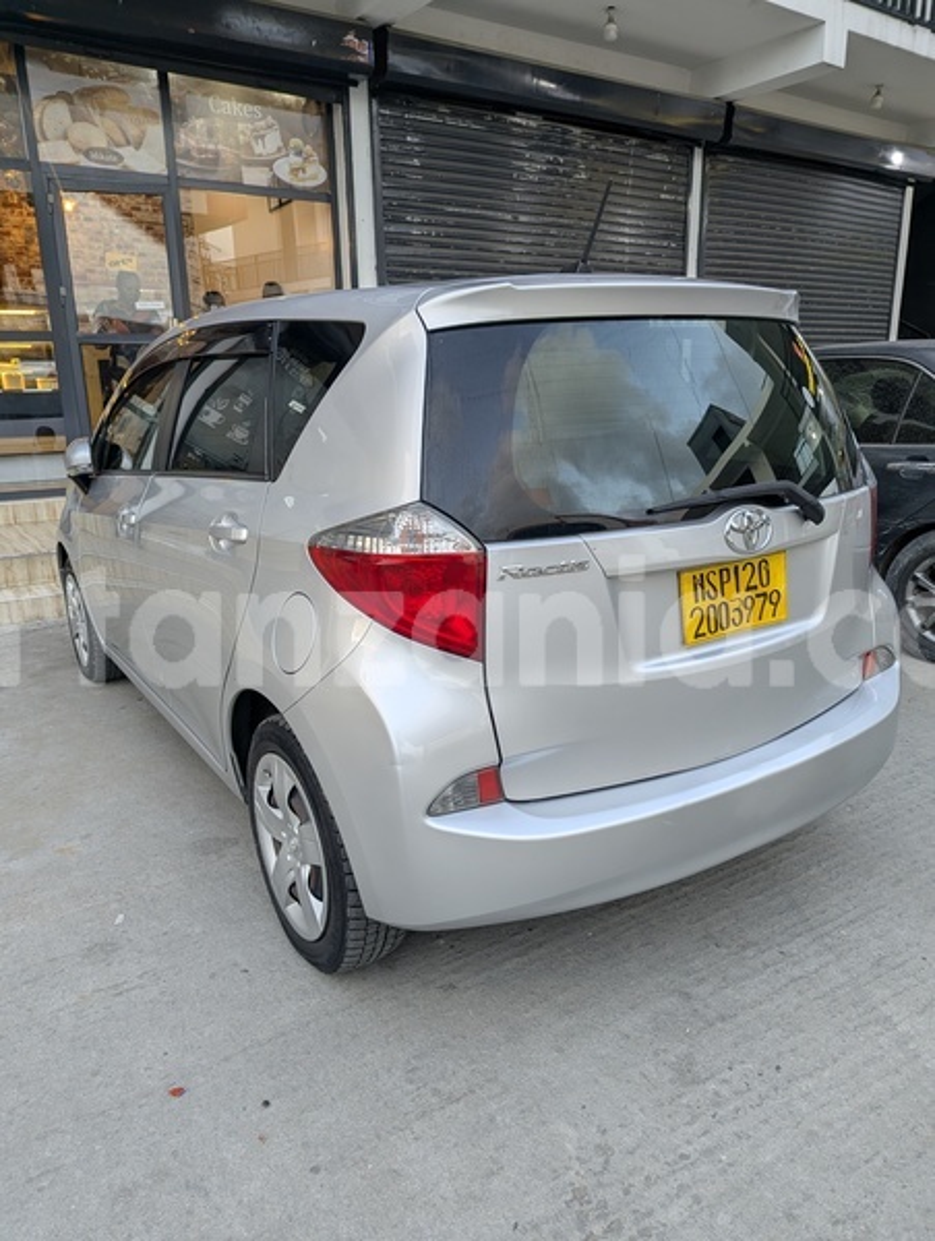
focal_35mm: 24
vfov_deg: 71.5
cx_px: 468
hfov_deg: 57.0
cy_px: 620
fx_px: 862
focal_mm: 6.81
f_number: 1.85
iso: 54
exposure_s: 1/50
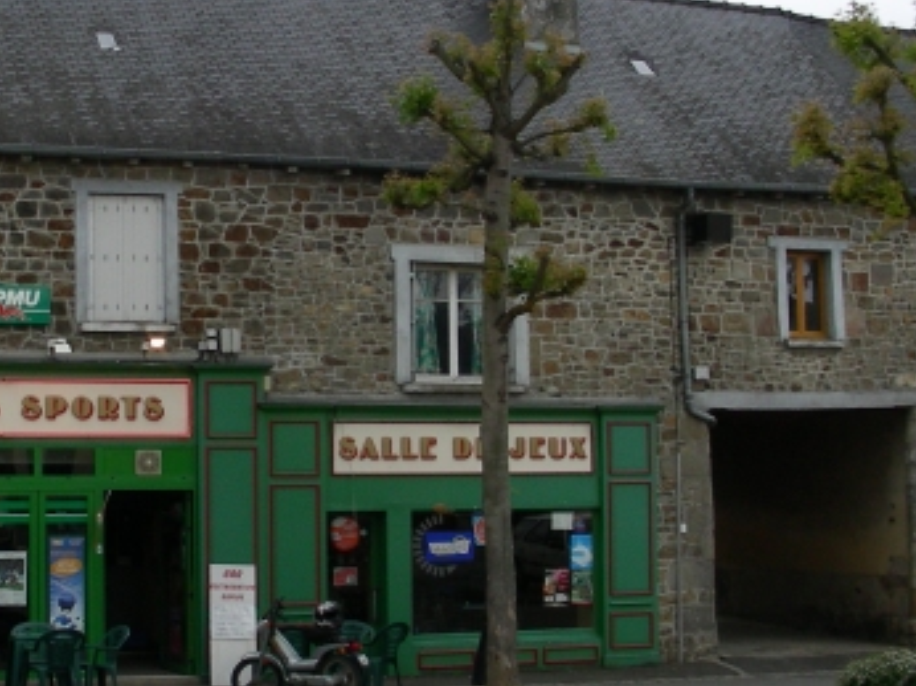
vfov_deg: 19.6
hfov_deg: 25.8
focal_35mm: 75
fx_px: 1983
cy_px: 310
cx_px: 286
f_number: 4
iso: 50
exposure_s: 1/501
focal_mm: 6.3
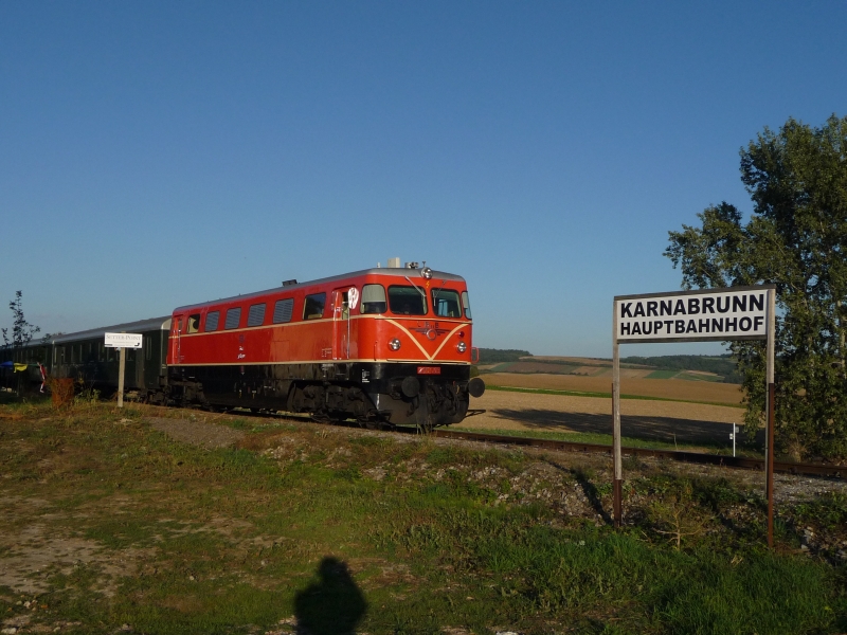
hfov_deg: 46.8
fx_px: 979
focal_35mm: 40
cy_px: 318
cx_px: 424
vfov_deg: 36.0
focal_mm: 6
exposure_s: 1/500
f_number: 9
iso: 160
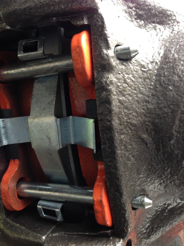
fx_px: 241
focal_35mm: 34
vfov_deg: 54.0
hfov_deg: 41.8
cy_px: 121
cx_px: 92
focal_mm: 4.12
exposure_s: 1/30
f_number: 2.4
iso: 50
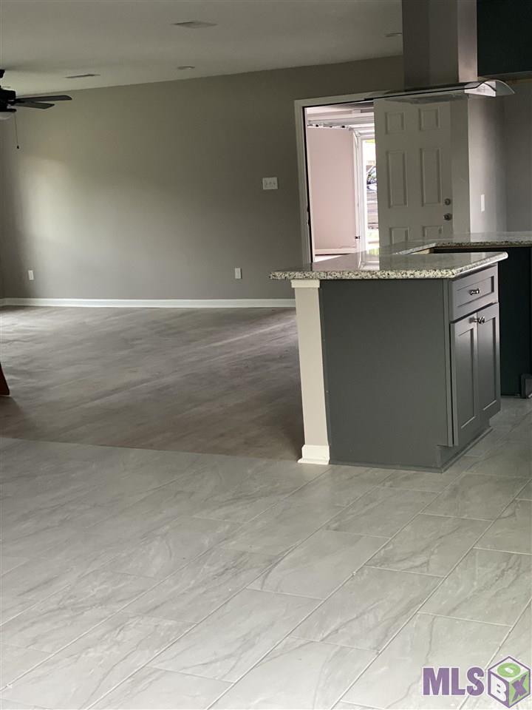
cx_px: 266
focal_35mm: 52
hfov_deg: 28.0
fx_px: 1066
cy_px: 355
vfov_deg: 36.8
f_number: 2
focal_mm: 6
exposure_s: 1/40
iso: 250
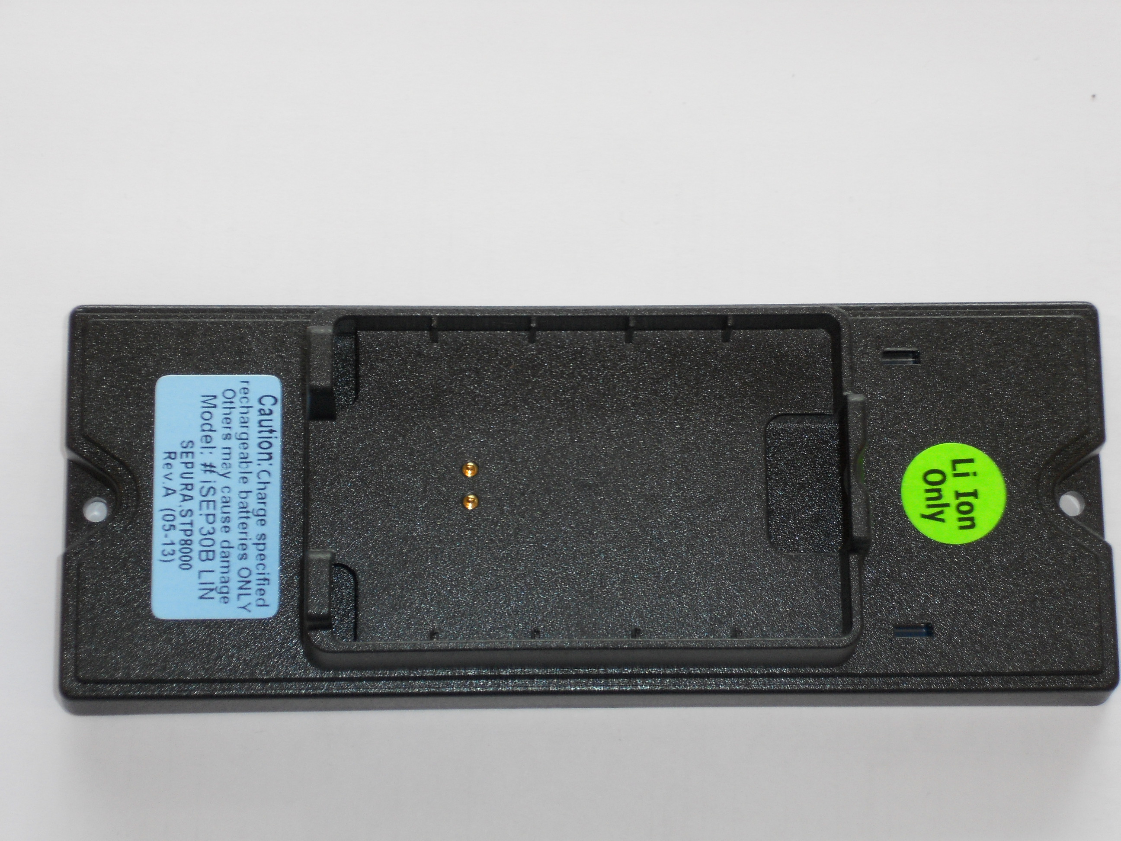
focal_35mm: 92
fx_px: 2979
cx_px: 560
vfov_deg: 16.1
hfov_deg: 21.3
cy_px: 420
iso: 125
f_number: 5.4
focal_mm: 16.5
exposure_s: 1/60
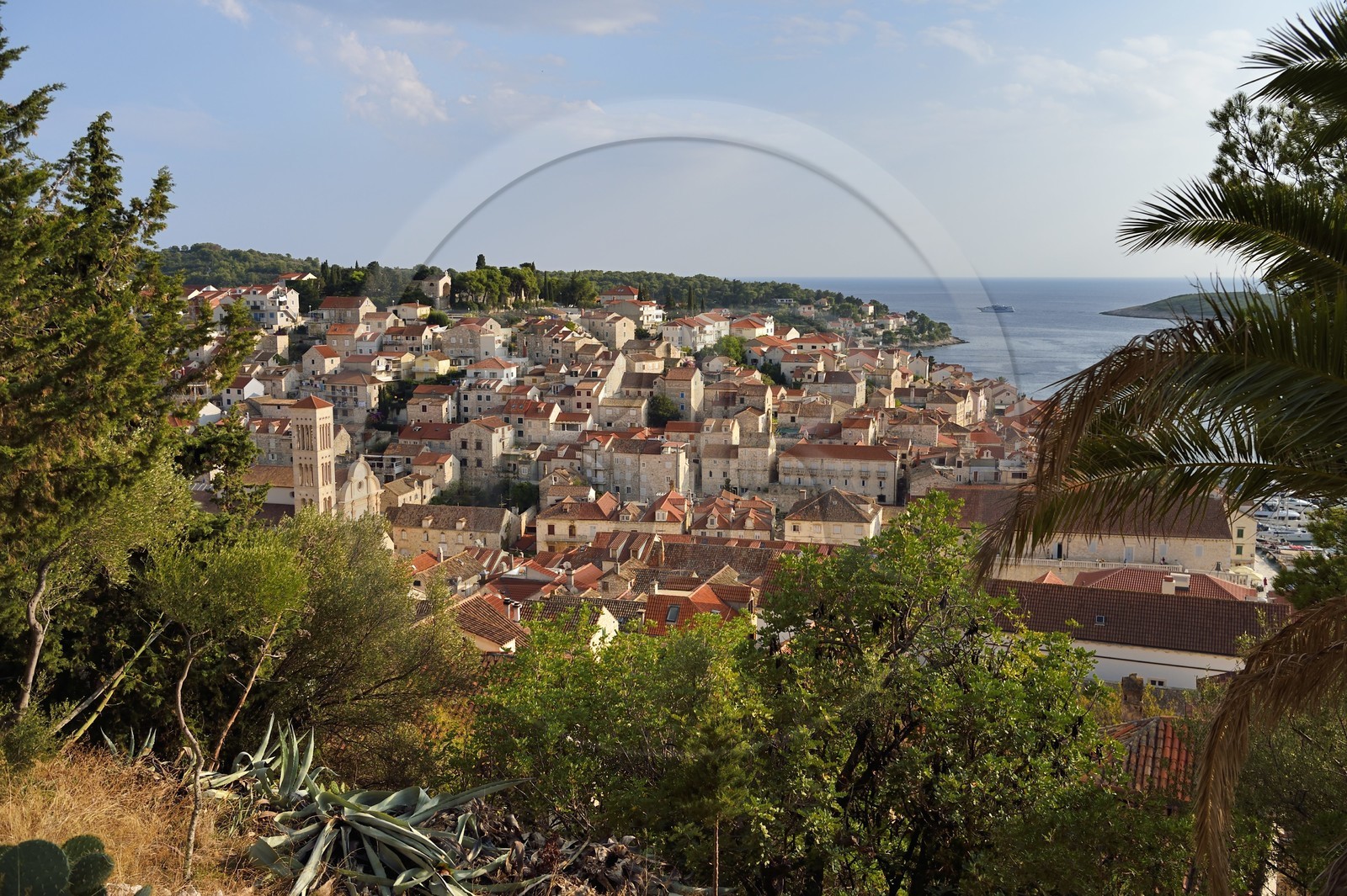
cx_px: 674
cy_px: 448
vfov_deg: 38.8
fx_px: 1271
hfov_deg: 55.8
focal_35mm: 34
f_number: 8
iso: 200
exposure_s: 1/800
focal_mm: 34
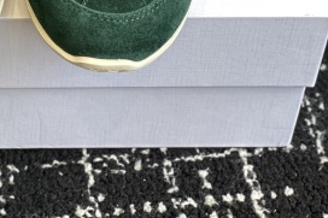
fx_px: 1448
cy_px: -205
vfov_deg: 8.2
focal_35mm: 159
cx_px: 13
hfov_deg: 12.8
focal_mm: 6
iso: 32
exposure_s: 1/122
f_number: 2
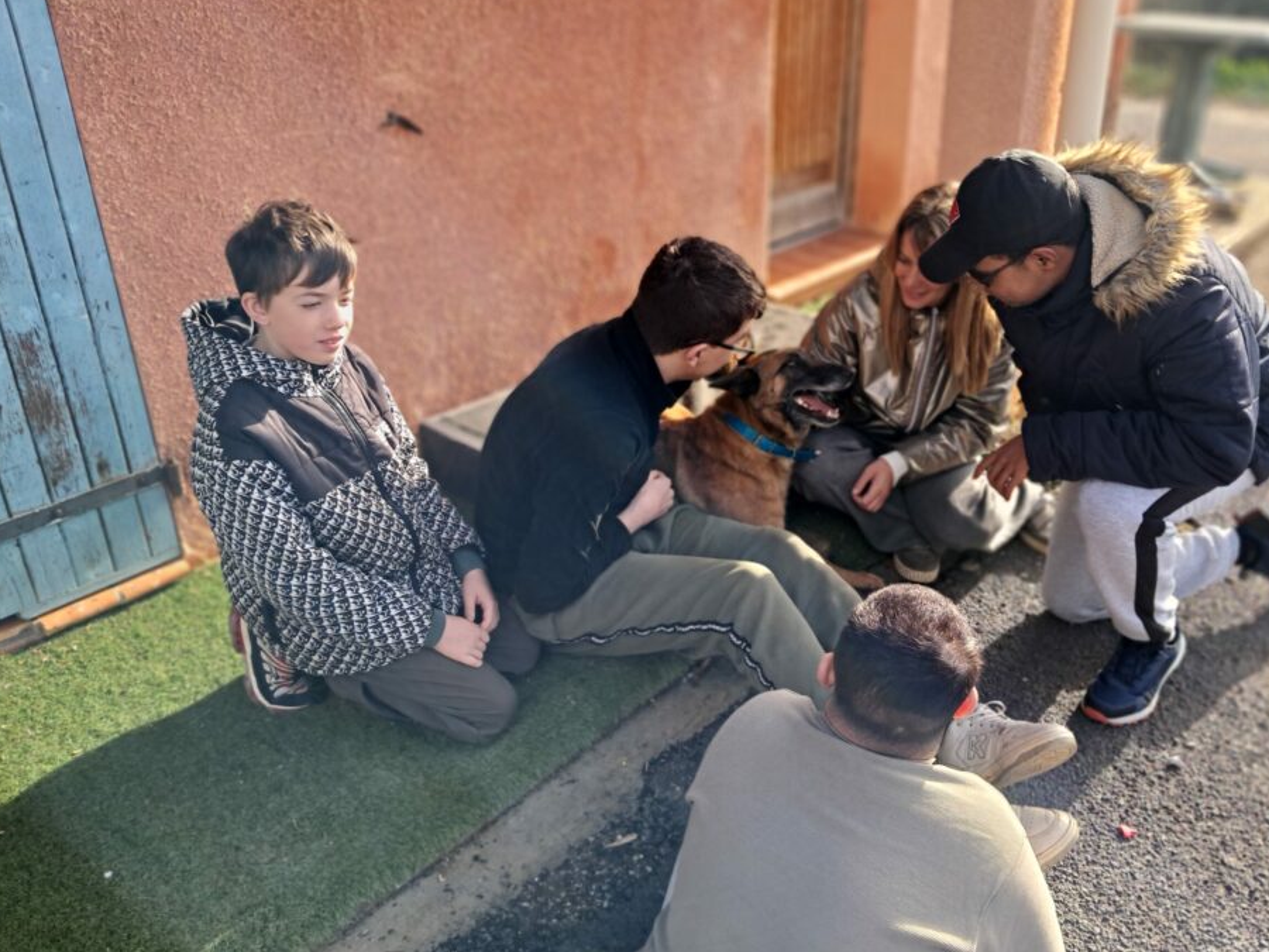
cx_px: 701
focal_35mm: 30
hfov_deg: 59.8
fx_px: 1100
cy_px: 467
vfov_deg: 46.8
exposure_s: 1/100
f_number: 1.8
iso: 50
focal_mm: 4
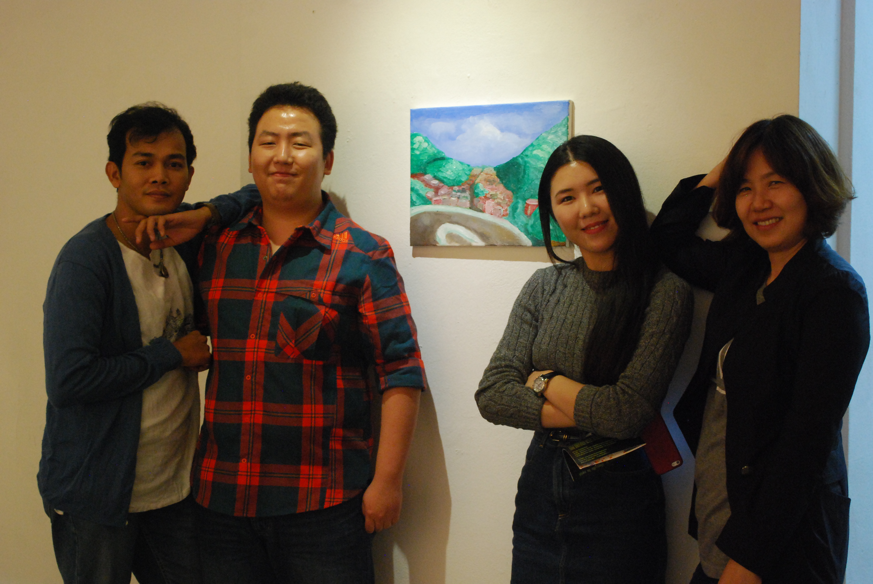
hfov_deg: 33.4
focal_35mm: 60
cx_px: 436
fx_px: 1457
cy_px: 292
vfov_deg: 22.7
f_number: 5.3
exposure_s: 1/15
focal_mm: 40
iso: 1600
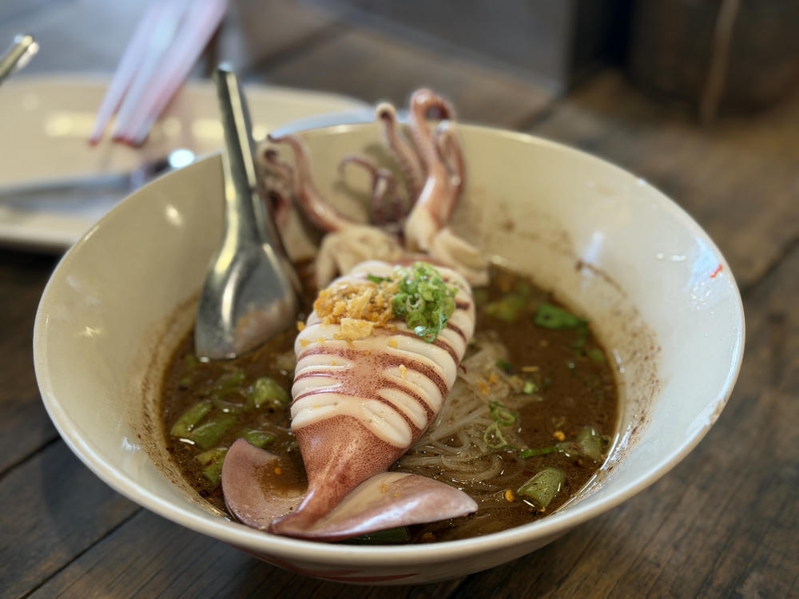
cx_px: 400
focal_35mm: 48
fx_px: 1108
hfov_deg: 39.7
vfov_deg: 30.3
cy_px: 300
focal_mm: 6.76
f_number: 1.78
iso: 160
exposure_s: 1/50
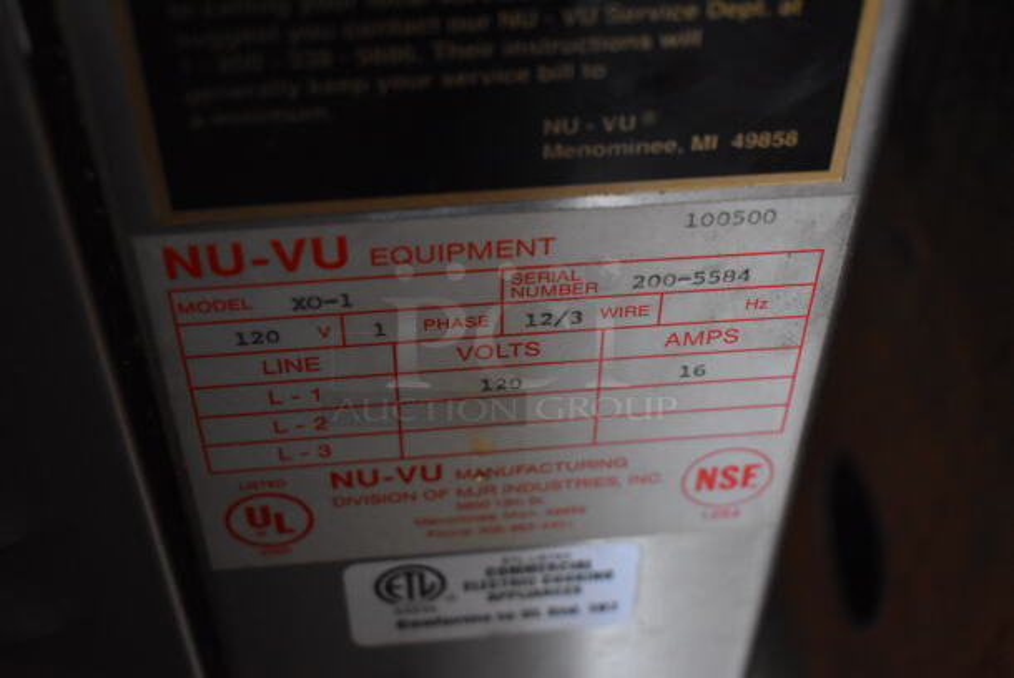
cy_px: 339
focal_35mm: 48
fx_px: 1353
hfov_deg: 41.1
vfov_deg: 28.1
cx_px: 507
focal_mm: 32
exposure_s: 1/20
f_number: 4.5
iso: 3200
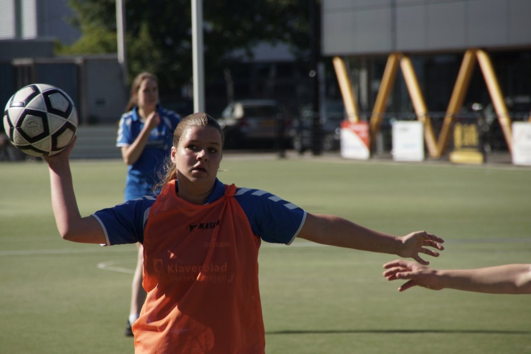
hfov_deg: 5.5
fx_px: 5529
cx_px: 266
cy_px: 177
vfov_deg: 3.7
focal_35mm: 375
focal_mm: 250
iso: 200
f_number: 9
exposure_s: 1/500
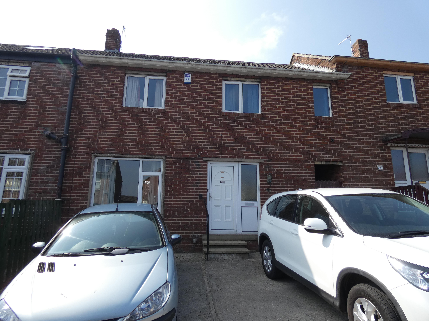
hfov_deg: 81.7
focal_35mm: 20
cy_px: 160
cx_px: 214
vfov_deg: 66.0
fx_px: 248
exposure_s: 1/1000
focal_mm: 3.6
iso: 80
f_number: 2.8
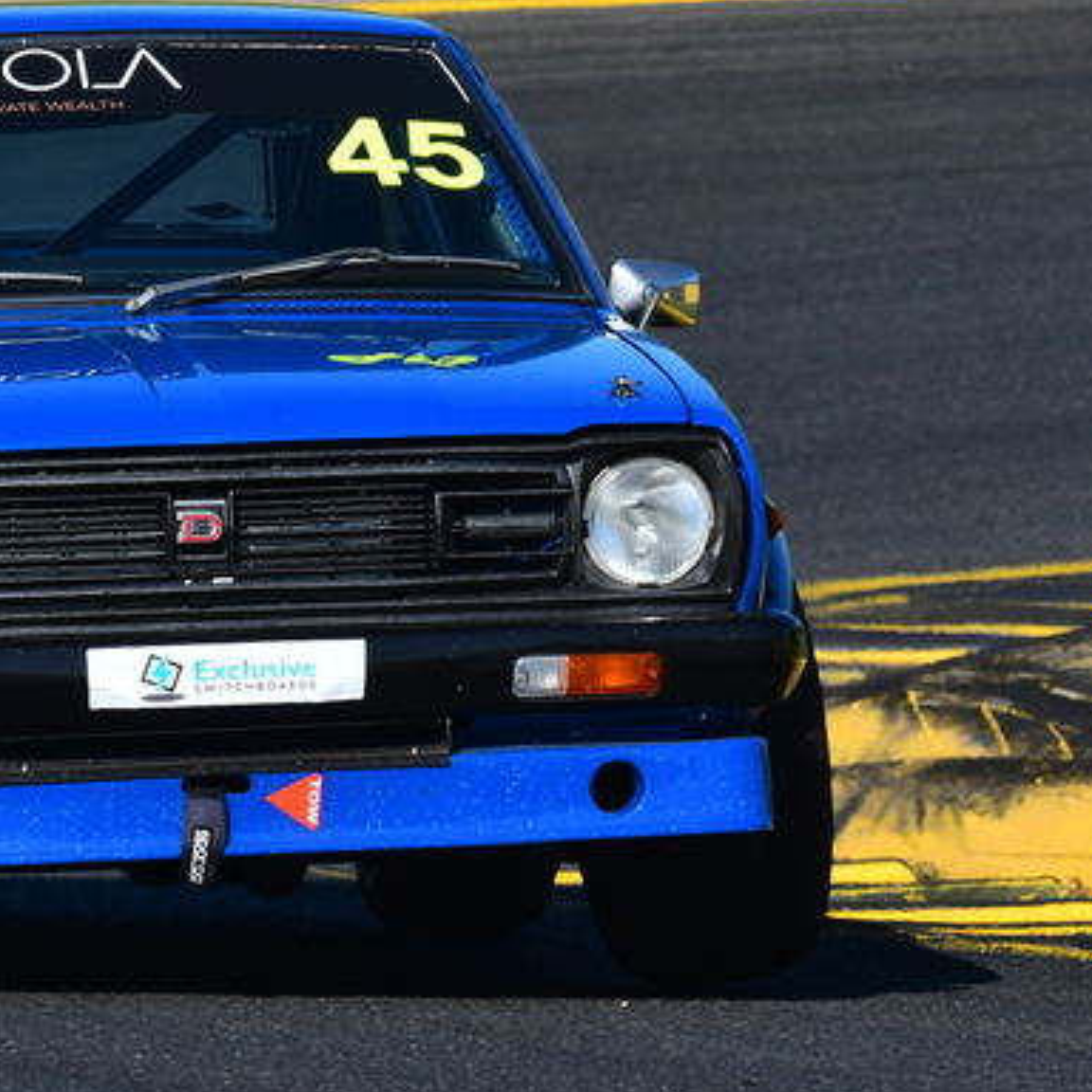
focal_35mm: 1116
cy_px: 365
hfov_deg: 1.6
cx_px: 43
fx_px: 39830
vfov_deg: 1.6
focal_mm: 420
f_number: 13
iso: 500
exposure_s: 1/640
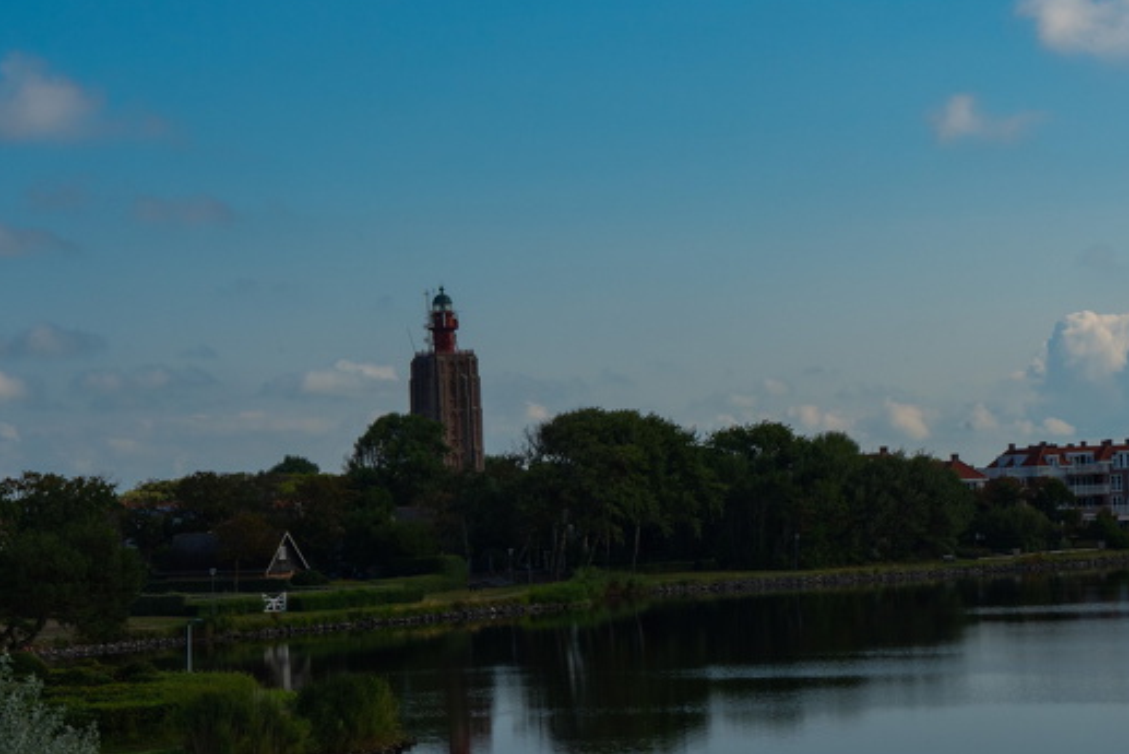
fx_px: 3074
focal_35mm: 98
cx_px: 441
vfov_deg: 14.0
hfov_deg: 20.8
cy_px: 407
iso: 800
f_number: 22
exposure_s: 1/160
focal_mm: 64
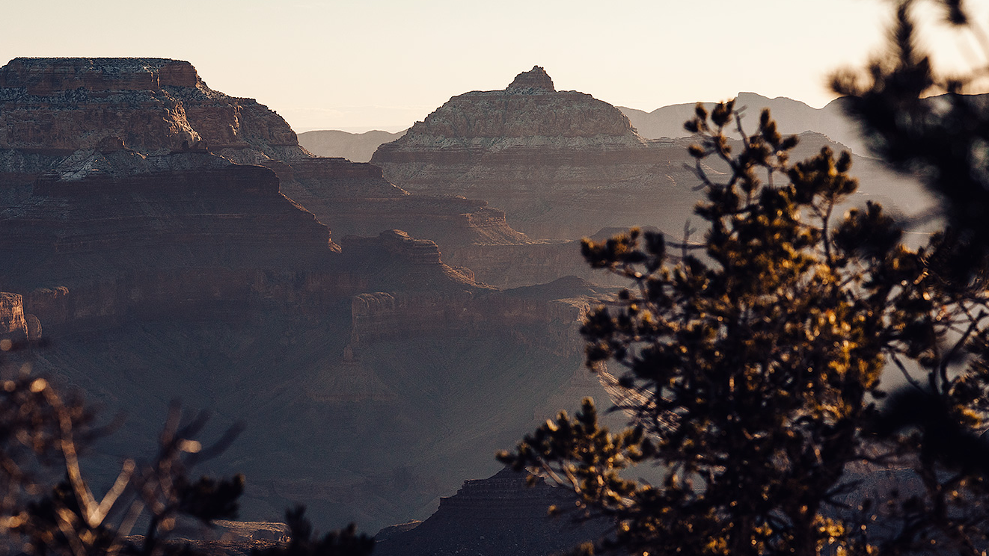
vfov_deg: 9.5
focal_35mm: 128
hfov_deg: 16.8
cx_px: 430
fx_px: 3357
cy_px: 301
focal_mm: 85
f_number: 6.3
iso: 200
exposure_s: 1/400
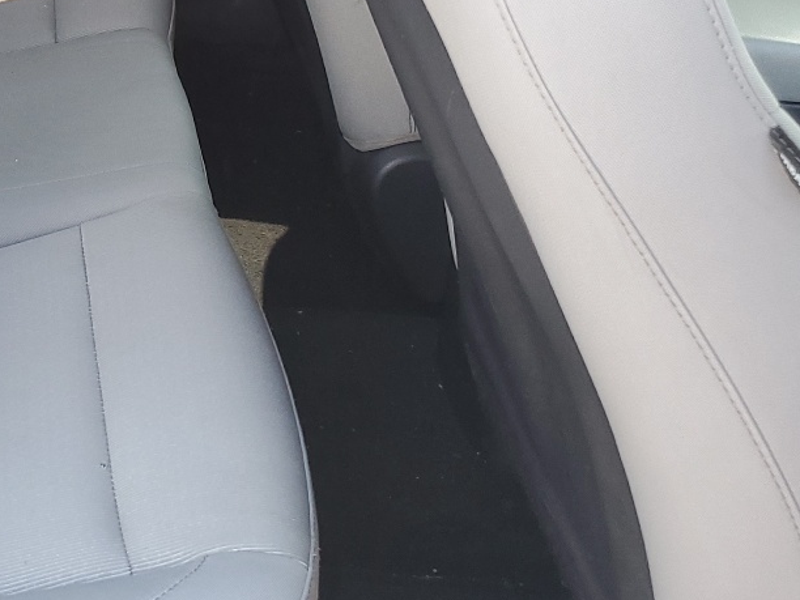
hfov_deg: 26.2
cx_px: -97
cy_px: -85
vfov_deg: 20.5
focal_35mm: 68
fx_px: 1572
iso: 66
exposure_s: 1/120
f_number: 1.5
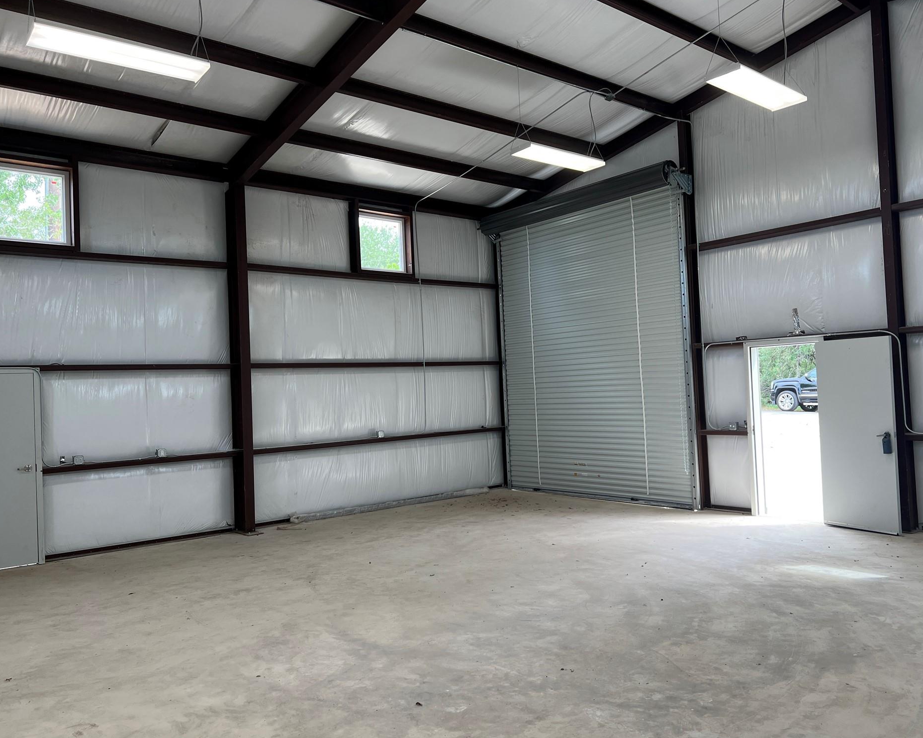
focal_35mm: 28
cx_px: 489
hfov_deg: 62.2
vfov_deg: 51.5
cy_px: 368
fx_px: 765
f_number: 1.5
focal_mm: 5.7
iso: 40
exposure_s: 1/186
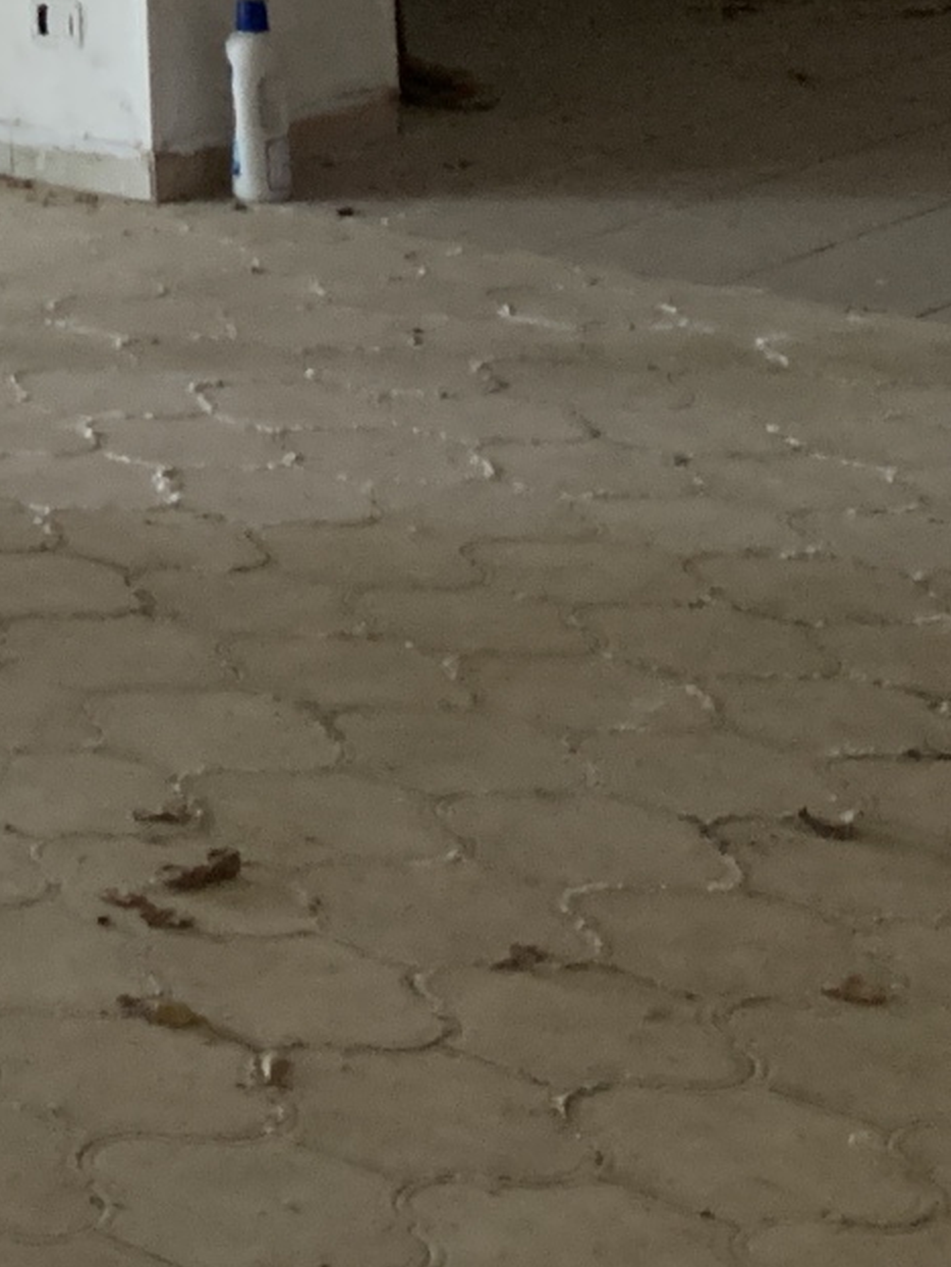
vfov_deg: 17.0
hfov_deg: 13.5
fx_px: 3917
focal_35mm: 107
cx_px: -185
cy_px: -493
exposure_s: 1/40
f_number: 1.8
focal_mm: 4.25
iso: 400
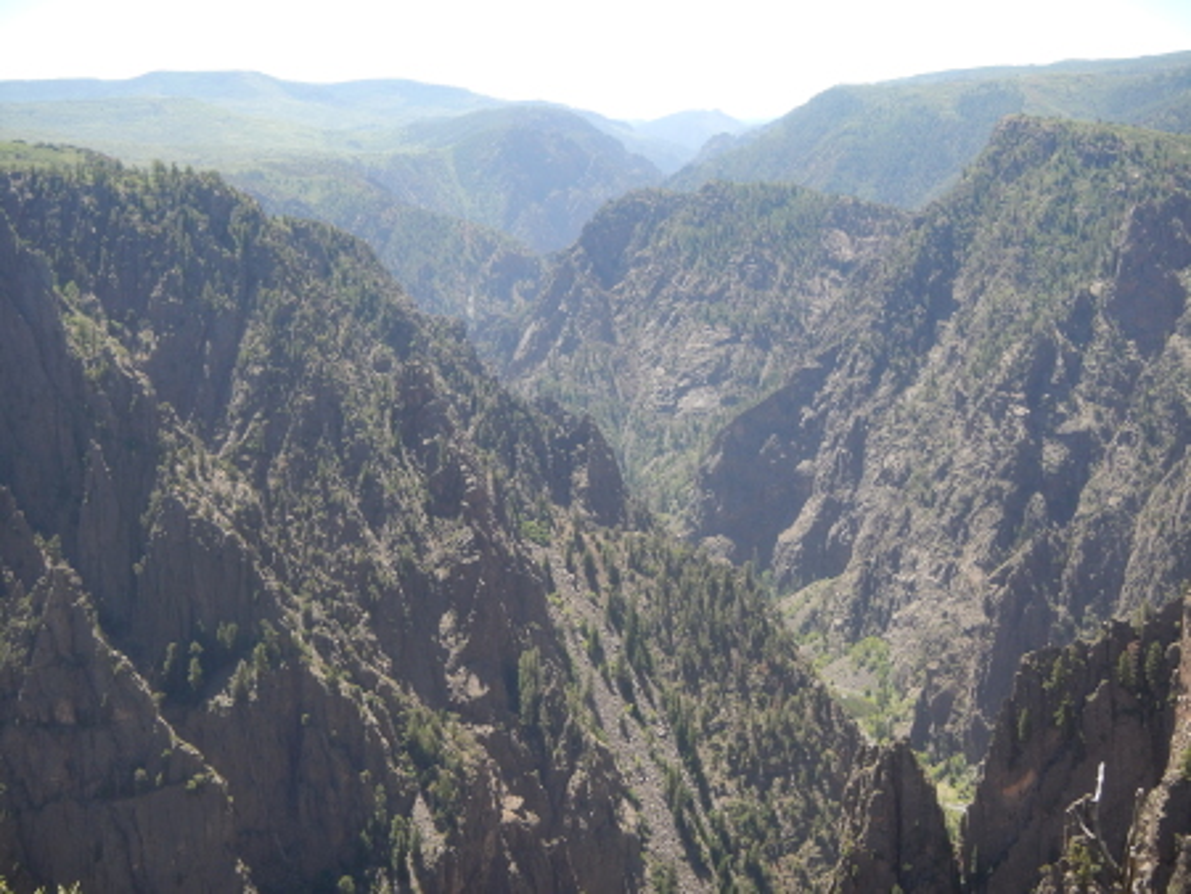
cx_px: 596
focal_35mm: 60
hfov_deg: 32.2
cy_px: 447
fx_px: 2065
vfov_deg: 24.4
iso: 125
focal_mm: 10.8
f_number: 4.2
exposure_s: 1/320
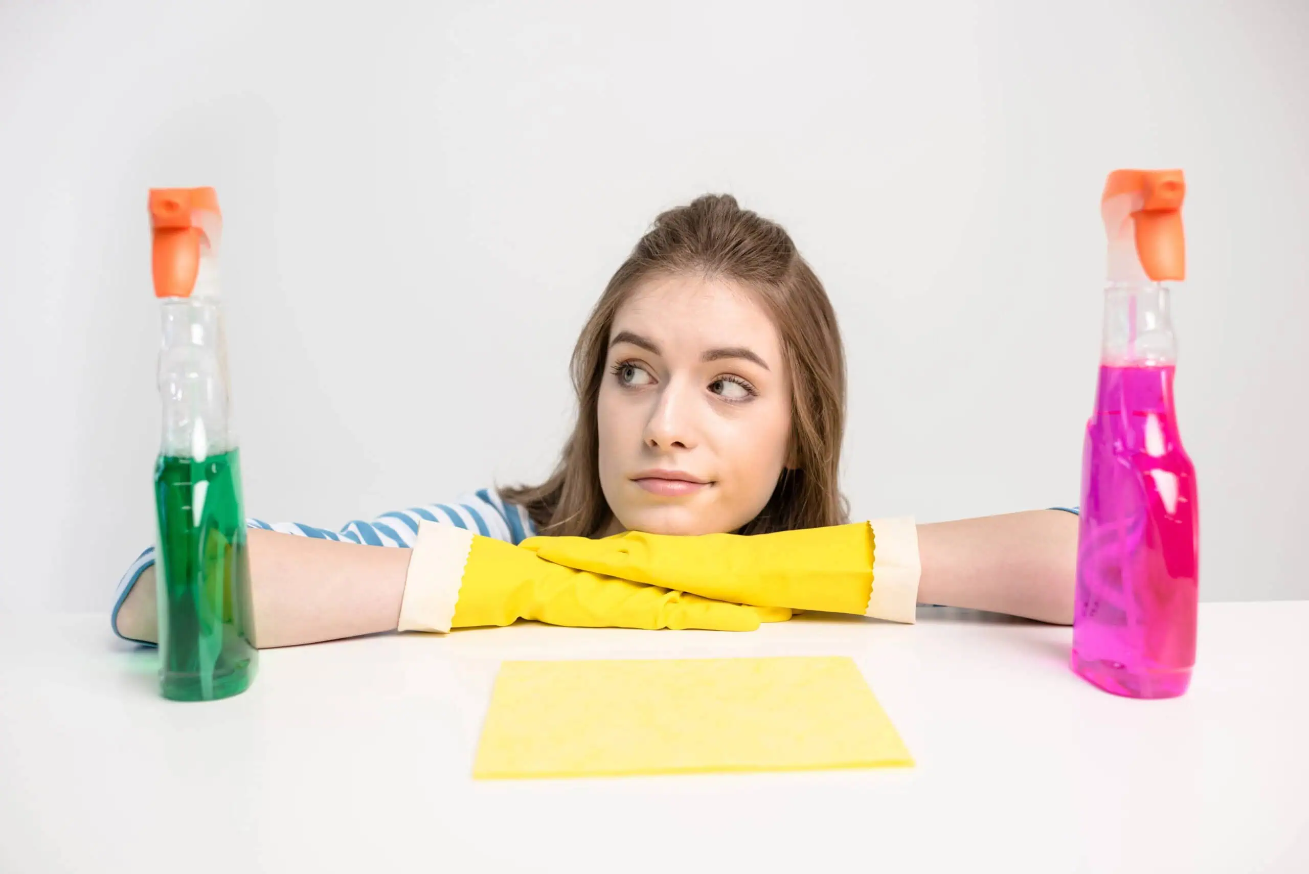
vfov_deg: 37.9
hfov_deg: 54.4
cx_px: 654
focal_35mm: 35
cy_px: 437
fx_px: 1273
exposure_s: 1/160
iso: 100
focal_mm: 35
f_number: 2.8
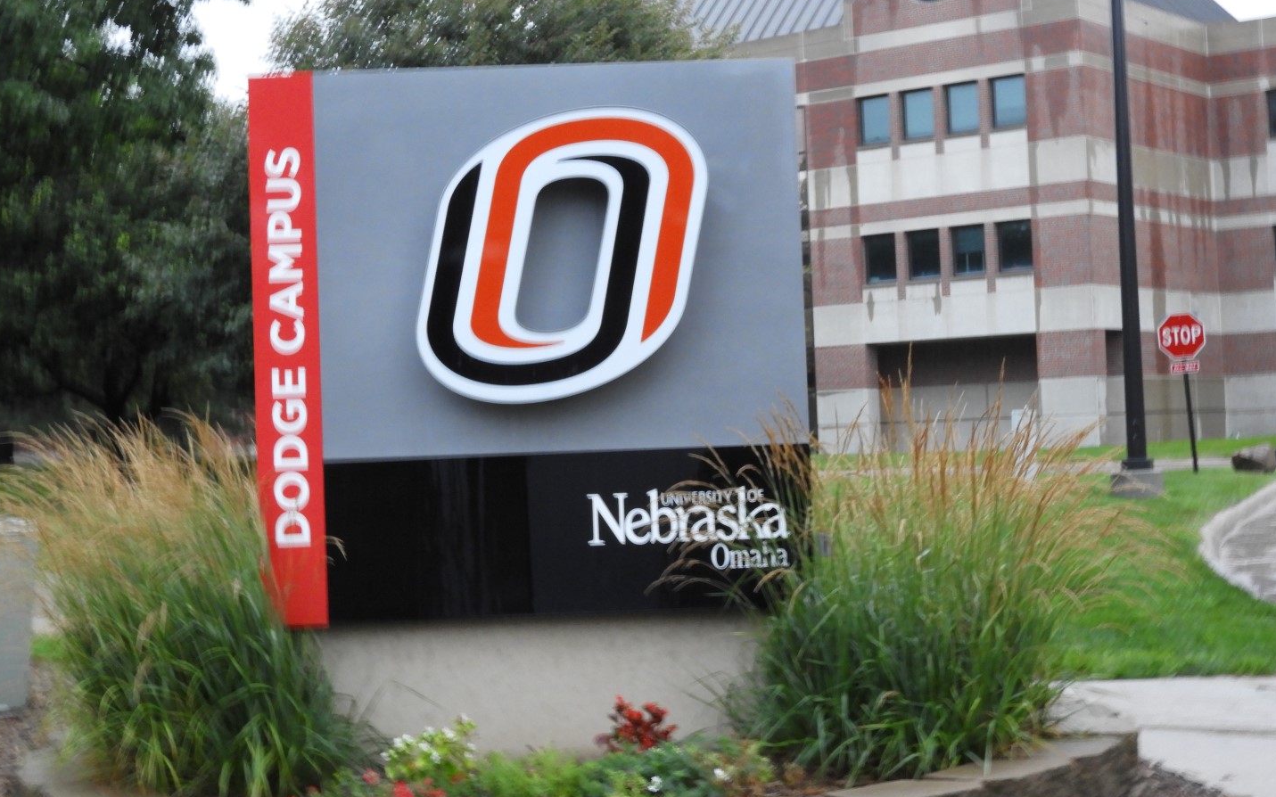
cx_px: 638
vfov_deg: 20.3
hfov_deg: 32.0
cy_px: 339
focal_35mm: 64
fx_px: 2225
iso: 400
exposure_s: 1/10
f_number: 4.2
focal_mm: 10.7
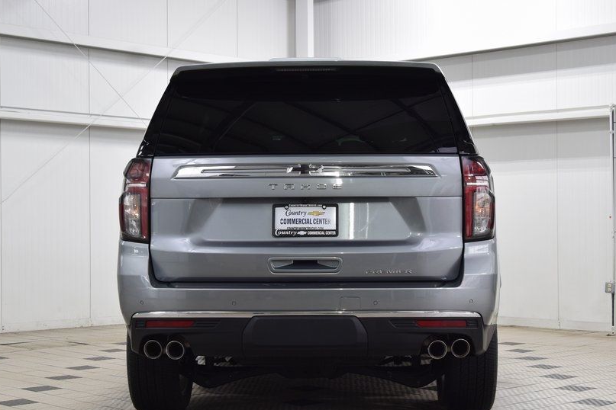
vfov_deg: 20.4
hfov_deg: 30.2
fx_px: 1140
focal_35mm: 67
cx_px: 307
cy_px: 248
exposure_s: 1/15
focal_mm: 35
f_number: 6.3
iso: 400
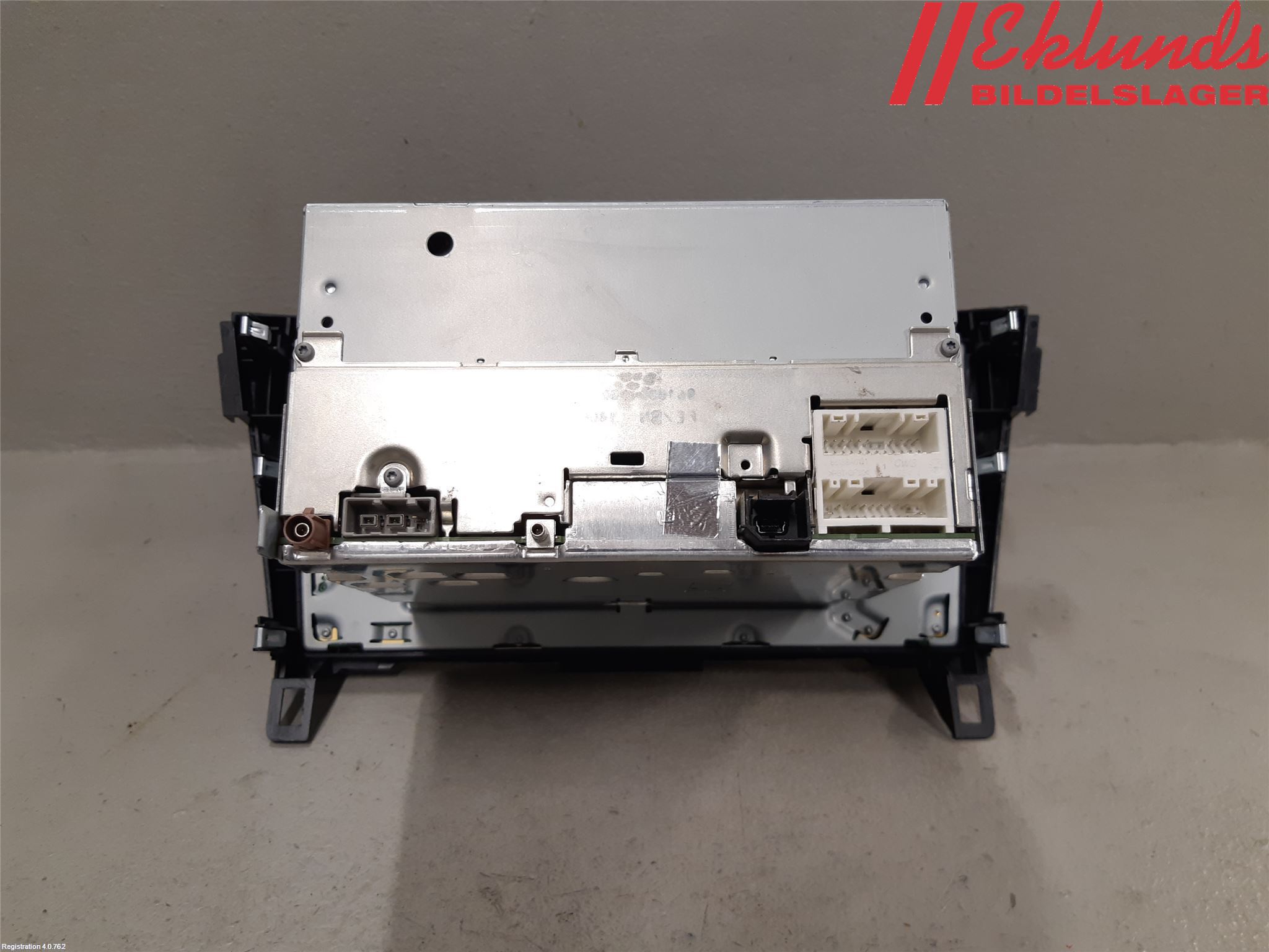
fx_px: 953
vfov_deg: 53.1
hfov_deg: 67.3
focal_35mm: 26
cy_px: 476
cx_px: 634
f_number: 1.7
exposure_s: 1/50
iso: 80
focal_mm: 3.93
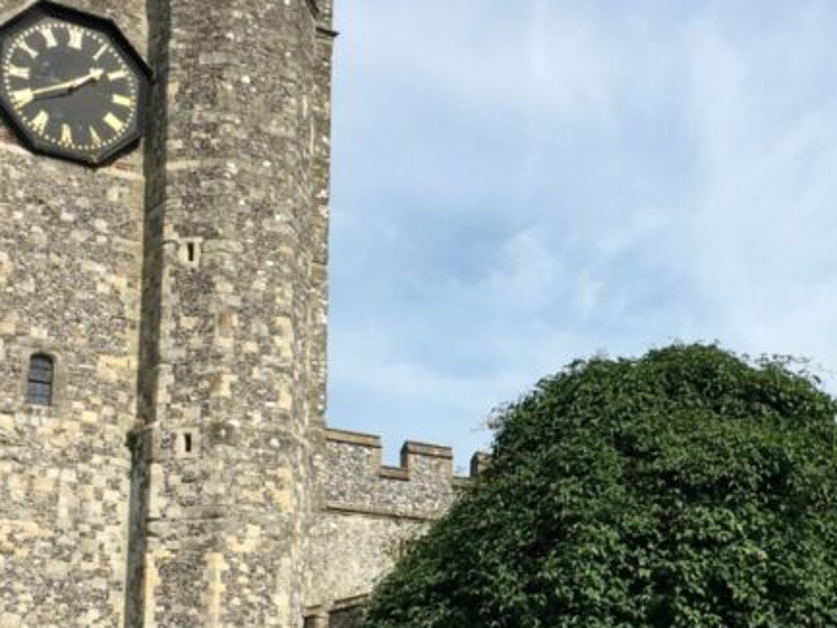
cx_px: 582
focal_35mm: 71
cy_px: 424
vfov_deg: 20.7
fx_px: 1717
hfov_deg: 27.2
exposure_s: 1/1709
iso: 25
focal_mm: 4.15
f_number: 2.2
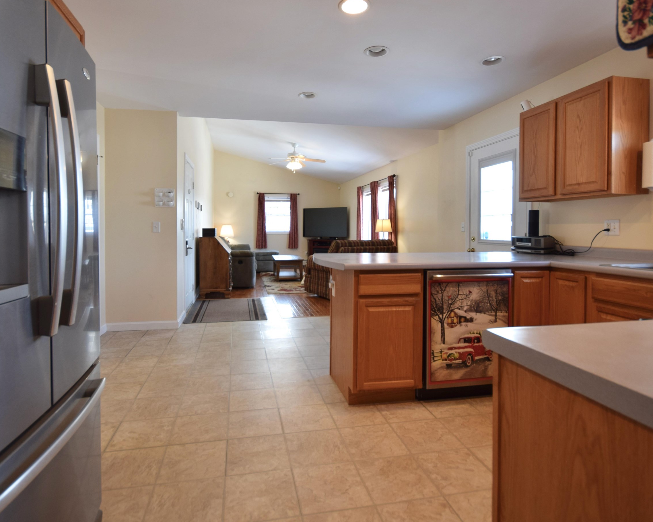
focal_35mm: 19
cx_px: 313
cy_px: 236
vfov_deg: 70.7
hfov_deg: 83.2
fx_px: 367
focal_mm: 10
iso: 200
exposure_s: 1/15
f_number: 6.3
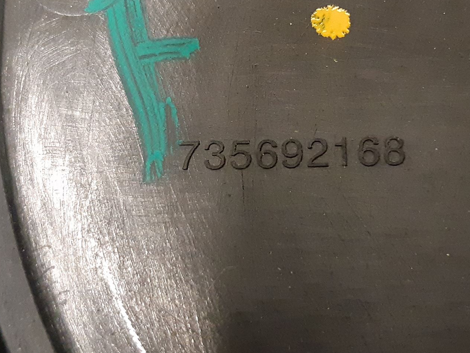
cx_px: 274
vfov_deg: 34.1
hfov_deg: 44.6
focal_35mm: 42
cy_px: 121
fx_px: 570
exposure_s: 1/25
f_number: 1.7
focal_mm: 3.93
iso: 500
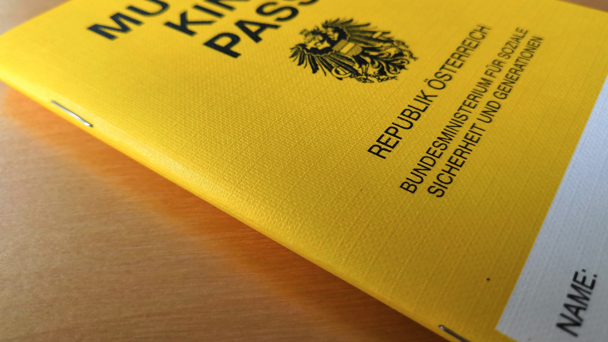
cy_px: 140
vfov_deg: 38.8
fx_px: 484
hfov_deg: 64.3
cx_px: 300
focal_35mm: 30
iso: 160
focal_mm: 3.95
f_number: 1.8
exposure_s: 1/100
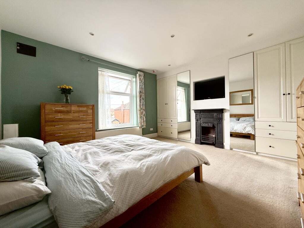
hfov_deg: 102.1
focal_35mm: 14
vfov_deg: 85.7
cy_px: 114
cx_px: 152
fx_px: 123
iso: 64
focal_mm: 2.22
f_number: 2.2
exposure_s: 1/108
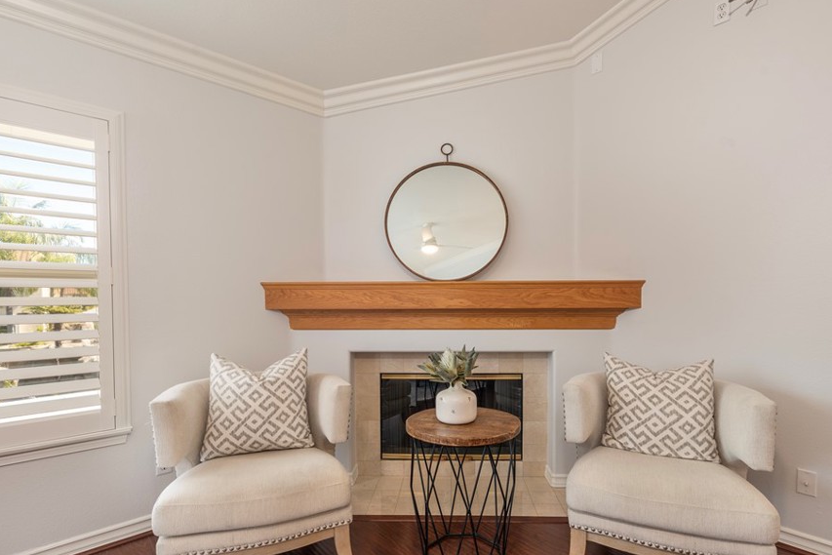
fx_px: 416
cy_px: 312
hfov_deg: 89.9
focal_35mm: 18
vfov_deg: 67.2
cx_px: 434
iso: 200
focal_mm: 15
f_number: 8
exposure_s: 1/4
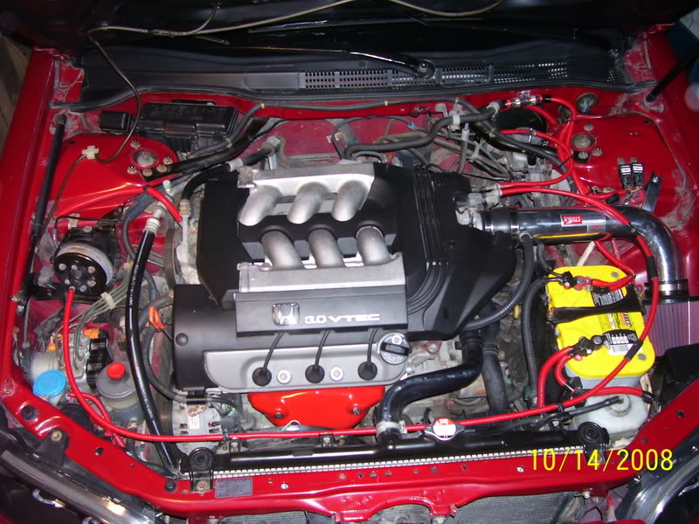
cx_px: 350
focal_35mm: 34
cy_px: 262
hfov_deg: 54.0
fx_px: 687
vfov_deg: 41.8
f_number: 2.7
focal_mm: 5.6
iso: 125
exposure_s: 1/60
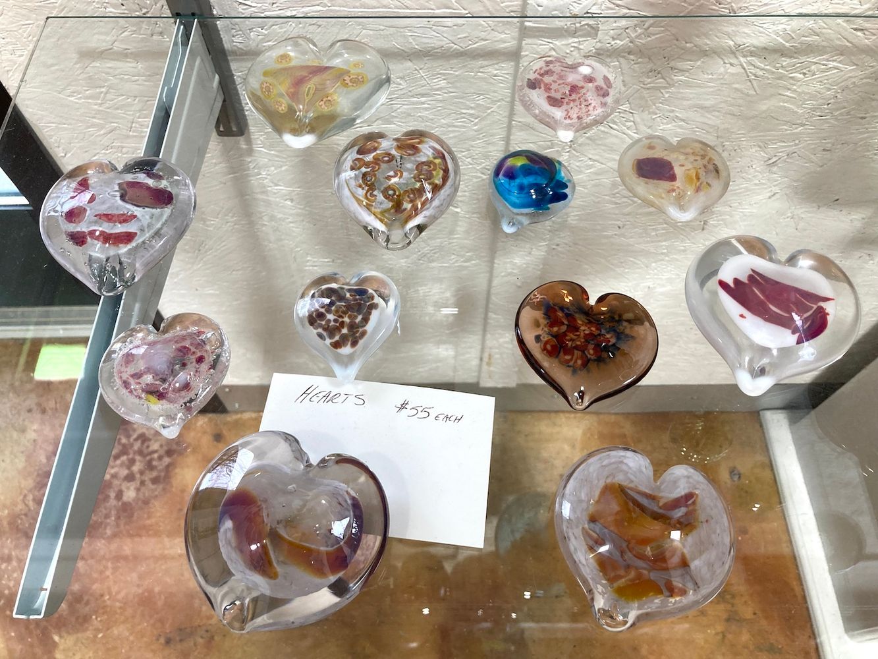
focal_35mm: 28
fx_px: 710
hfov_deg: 63.4
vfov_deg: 49.8
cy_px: 330
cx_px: 439
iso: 125
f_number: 1.8
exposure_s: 1/60
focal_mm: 3.99
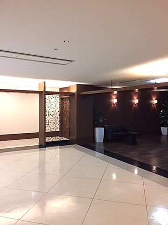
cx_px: 84
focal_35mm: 29
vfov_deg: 61.7
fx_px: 188
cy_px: 112
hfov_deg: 48.2
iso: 250
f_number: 2.2
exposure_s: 1/30
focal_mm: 4.15
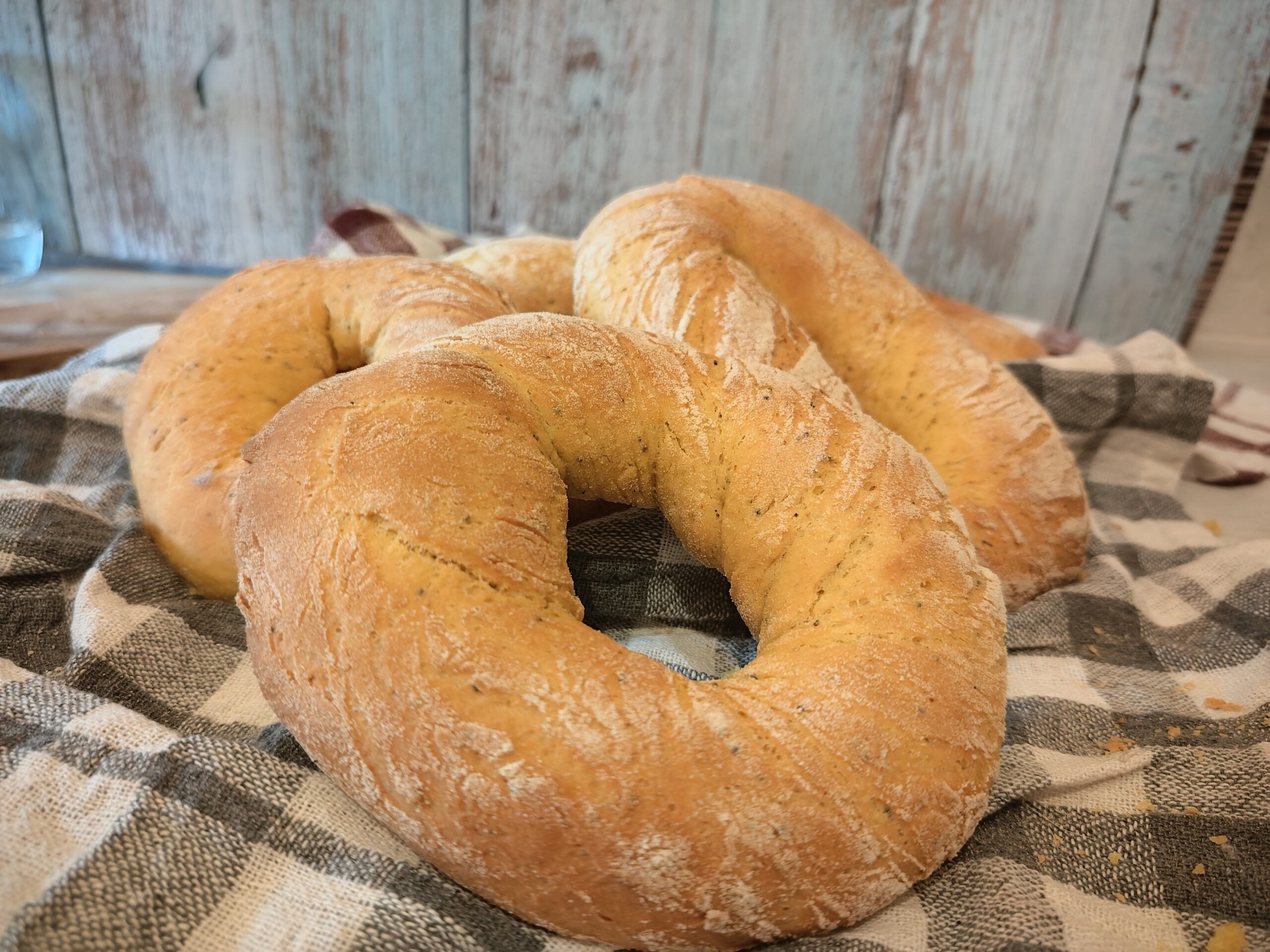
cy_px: 476
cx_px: 635
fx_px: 881
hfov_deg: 71.6
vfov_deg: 56.8
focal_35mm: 24
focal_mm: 5.25
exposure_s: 1/111
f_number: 1.75
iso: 50
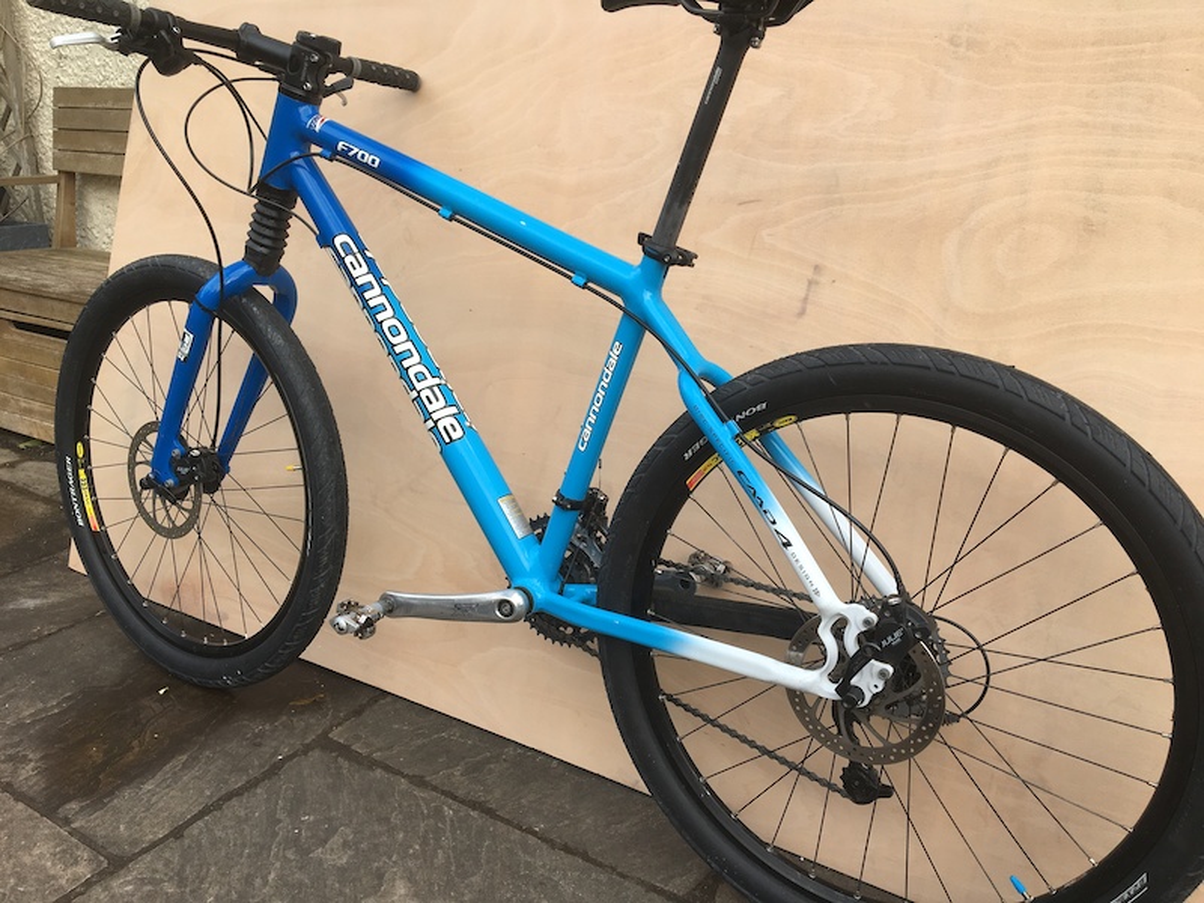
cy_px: 452
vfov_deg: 48.2
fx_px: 1009
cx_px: 602
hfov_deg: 61.7
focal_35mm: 29
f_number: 2.2
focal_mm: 4.15
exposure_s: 1/217
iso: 25
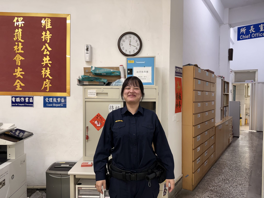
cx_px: 132
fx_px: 183
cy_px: 99
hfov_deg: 71.6
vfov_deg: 56.8
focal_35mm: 24
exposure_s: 1/120
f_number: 1.78
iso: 200
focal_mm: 6.76
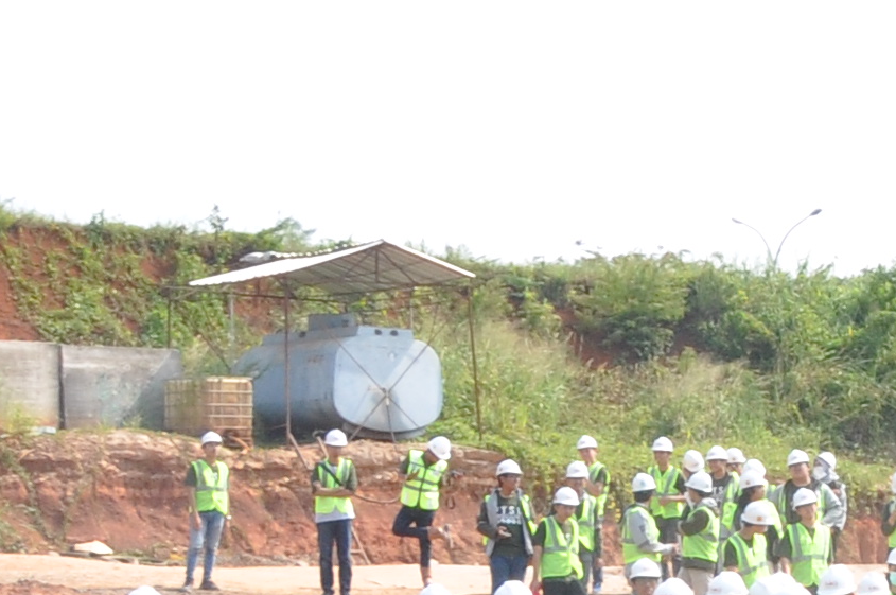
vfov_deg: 10.0
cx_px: 1784
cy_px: 387
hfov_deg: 13.0
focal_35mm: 137
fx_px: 3405
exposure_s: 1/100
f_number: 14
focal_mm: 18
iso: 400
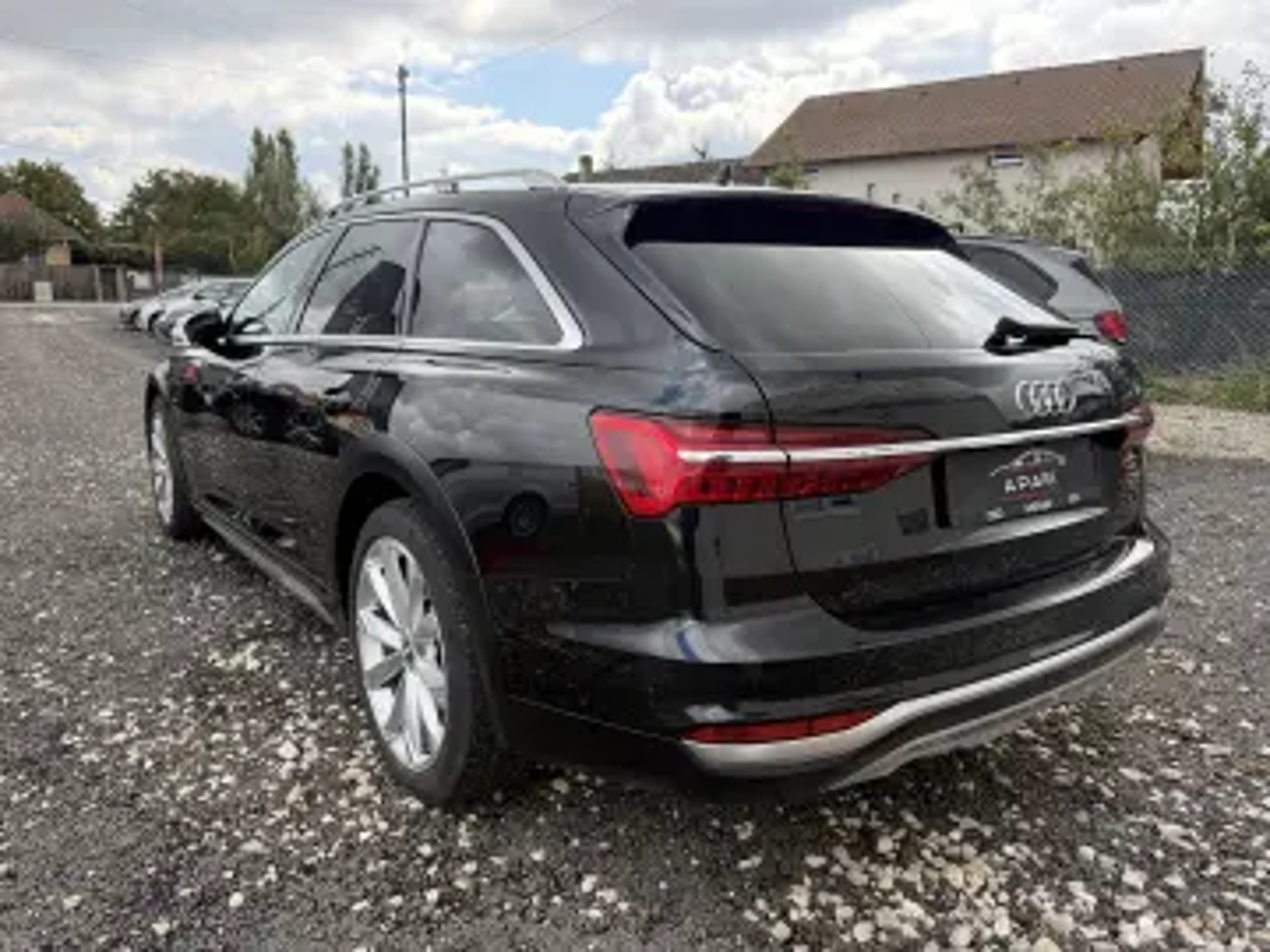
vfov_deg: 56.8
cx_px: 635
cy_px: 476
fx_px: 881
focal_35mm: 24
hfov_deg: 71.6
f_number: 1.78
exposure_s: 1/1211
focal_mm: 6.76
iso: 100
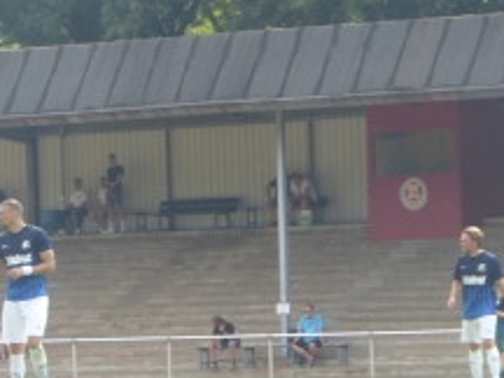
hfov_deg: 5.5
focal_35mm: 358
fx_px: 5212
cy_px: 261
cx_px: -14
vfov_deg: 4.2
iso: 100
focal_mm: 30.9
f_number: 5.6
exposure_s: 1/80
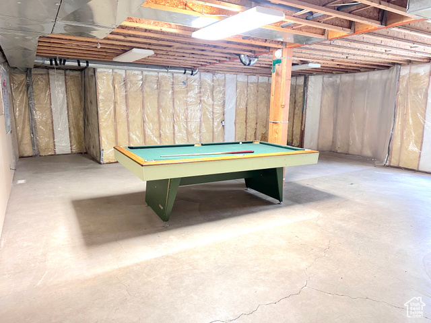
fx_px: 299
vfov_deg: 56.8
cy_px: 162
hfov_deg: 71.6
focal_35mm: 24
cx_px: 216
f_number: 1.78
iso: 400
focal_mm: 6.86
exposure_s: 1/60
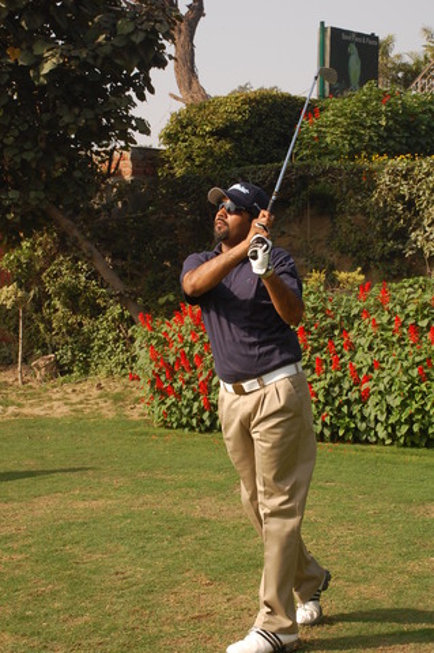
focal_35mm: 72
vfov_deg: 28.1
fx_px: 1305
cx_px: 217
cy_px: 326
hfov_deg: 18.9
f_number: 11
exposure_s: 1/200
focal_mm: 48
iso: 400
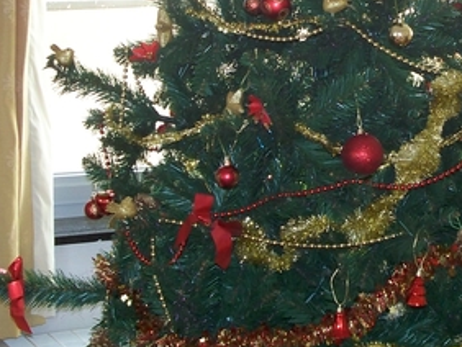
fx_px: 1336
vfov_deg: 14.7
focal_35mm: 100
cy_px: 70
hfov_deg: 19.3
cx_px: 414
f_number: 2.9
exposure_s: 1/50
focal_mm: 9.86
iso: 200
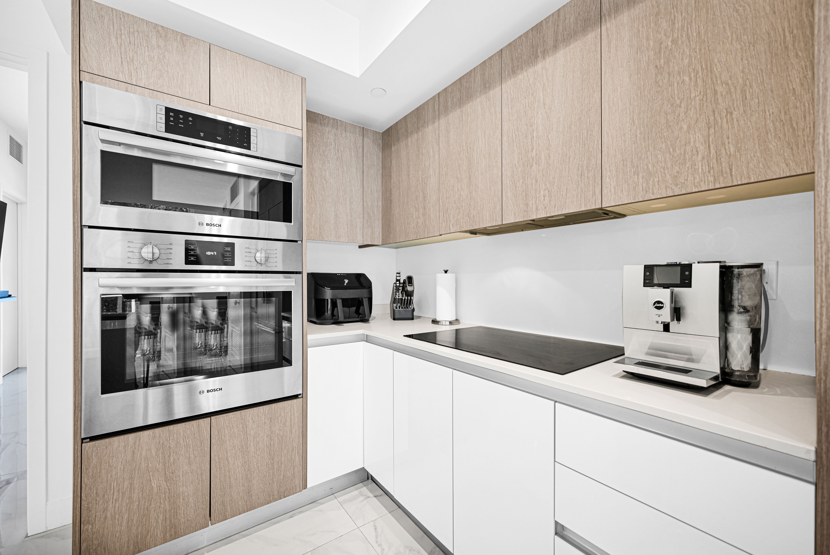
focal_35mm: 14
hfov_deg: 104.2
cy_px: 278
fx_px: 323
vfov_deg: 81.3
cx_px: 415
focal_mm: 14
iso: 100
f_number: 4
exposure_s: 1/15
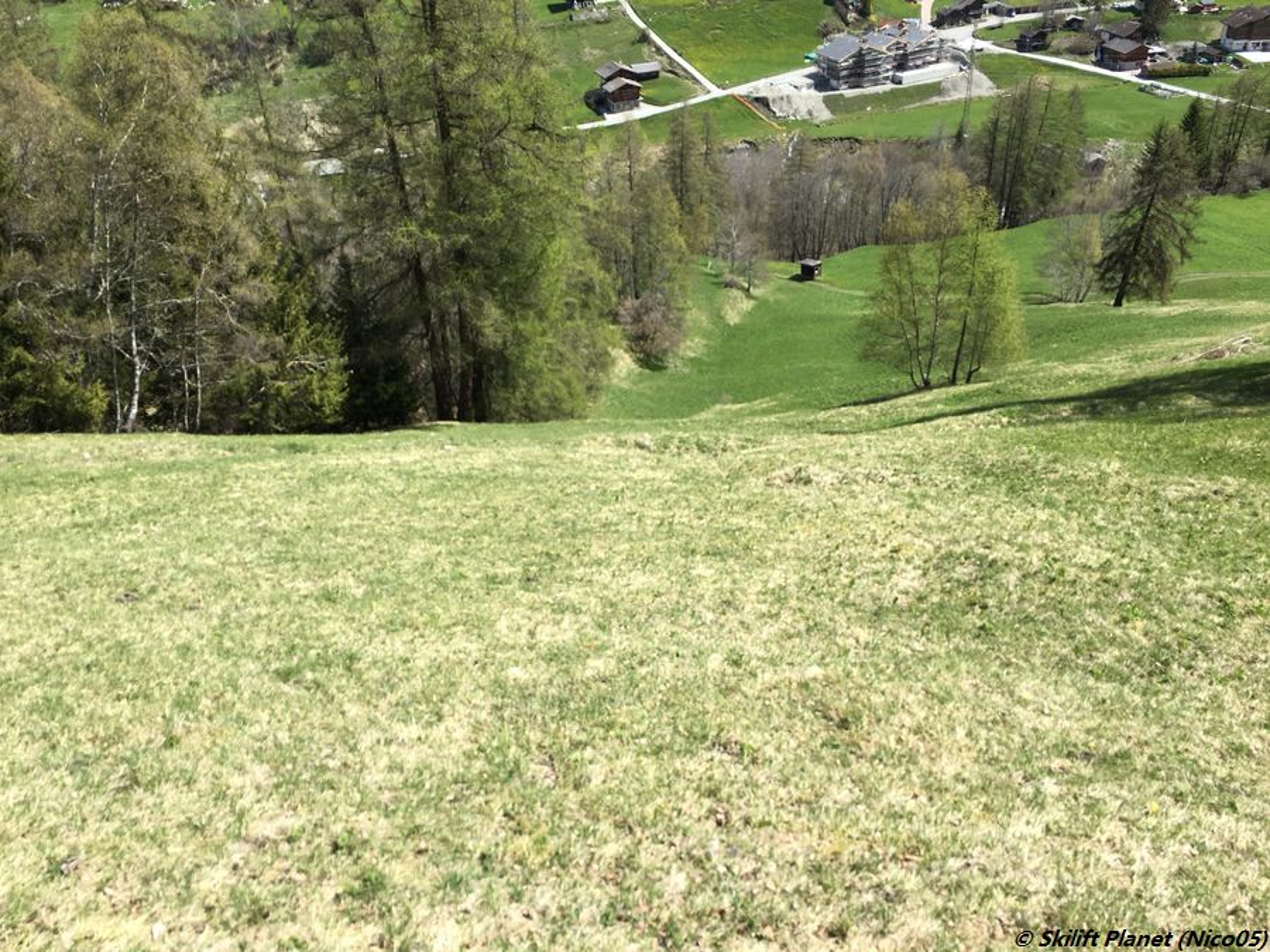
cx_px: 635
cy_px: 476
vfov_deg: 48.2
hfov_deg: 61.7
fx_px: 1064
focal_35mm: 29
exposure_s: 1/999
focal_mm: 4.15
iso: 25
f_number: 2.2
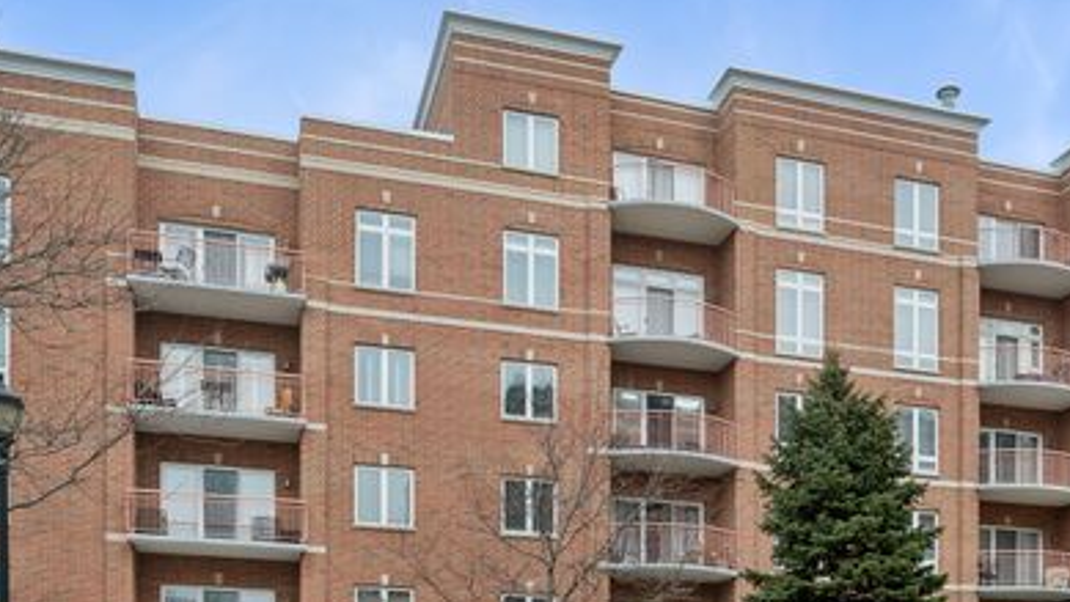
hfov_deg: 51.5
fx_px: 1107
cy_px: 438
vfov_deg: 30.0
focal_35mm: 39
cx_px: 580
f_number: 8
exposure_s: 1/1000
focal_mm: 29
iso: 400
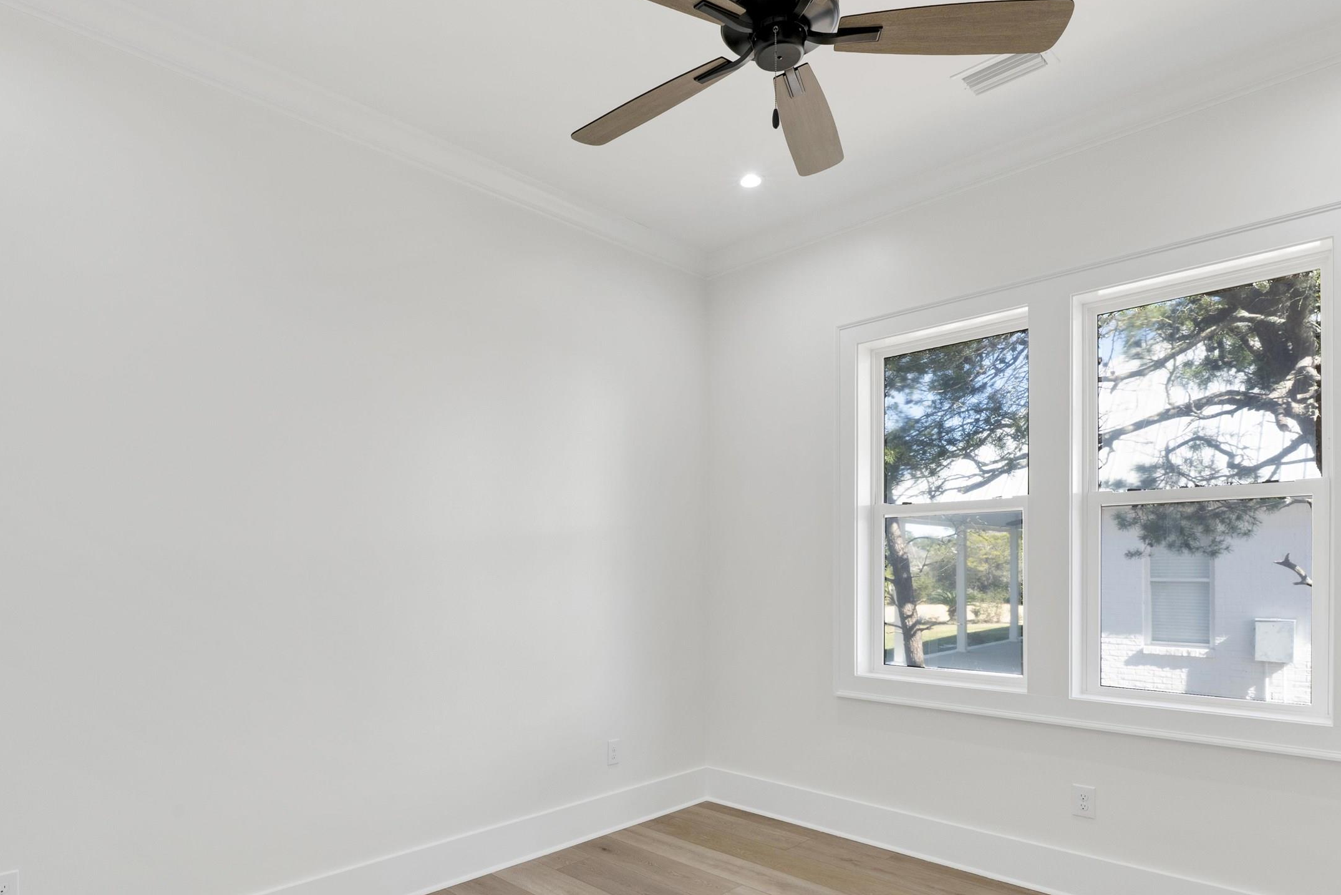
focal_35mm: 20
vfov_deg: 60.9
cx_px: 602
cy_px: 575
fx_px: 745
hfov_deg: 83.7
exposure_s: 1/15
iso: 500
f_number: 11
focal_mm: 14
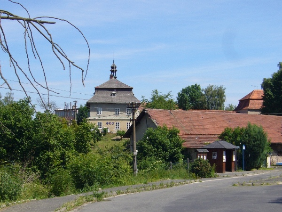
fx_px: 603
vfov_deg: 19.9
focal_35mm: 74
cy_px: 106
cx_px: 141
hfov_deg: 26.3
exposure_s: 1/250
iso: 100
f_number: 8.2
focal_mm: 12.2
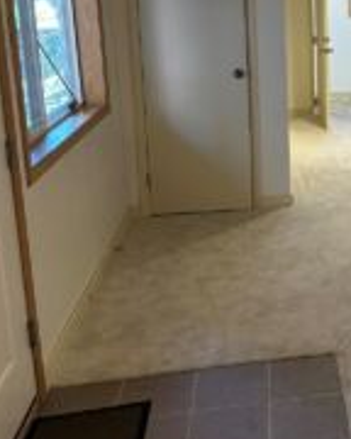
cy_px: 90
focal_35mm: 52
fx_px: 675
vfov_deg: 34.9
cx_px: 395
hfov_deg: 26.6
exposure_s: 1/60
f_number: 1.78
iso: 160
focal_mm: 6.86
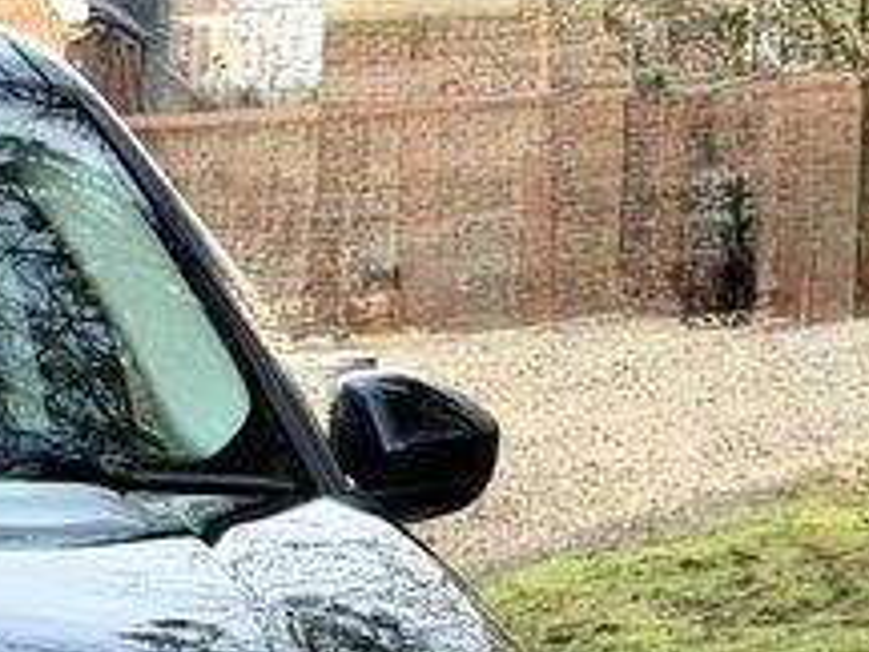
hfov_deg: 10.8
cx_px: -386
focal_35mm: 178
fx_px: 4469
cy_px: 1099
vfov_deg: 8.1
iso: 64
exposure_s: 1/145
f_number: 1.78
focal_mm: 6.76
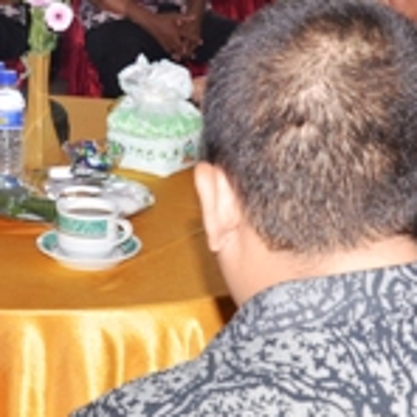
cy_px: 34
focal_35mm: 116
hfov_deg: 14.9
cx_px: 28
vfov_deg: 14.9
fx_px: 1579
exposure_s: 1/125
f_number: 6.3
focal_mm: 21
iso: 800
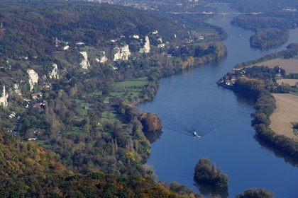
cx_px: 149
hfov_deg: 13.7
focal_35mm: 150
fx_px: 1242
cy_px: 99
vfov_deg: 9.1
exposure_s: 1/800
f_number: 10
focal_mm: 150
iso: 400
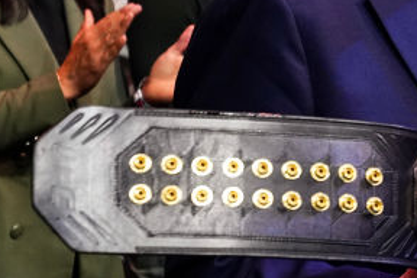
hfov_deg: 16.5
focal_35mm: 121
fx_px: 1401
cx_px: 434
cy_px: 83
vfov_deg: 11.3
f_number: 2.8
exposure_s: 1/320
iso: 1600
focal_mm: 23
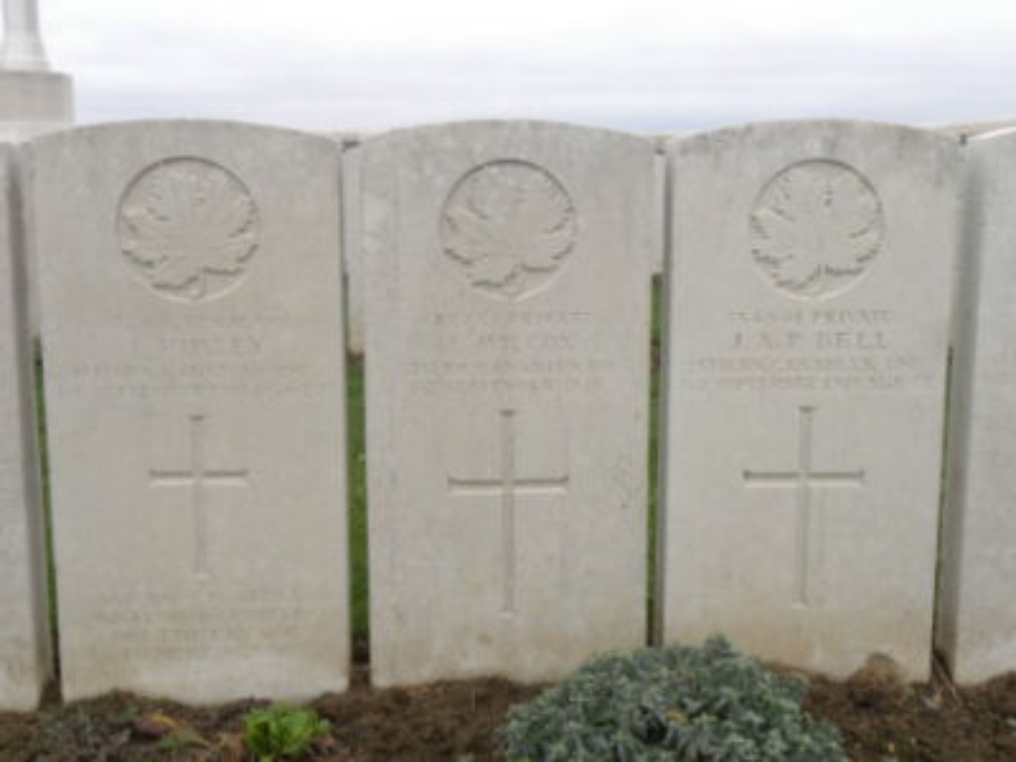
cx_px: 508
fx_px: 1203
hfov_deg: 45.8
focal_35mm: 41
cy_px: 381
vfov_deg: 35.1
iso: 64
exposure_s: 1/115
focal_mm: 7.3
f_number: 3.5
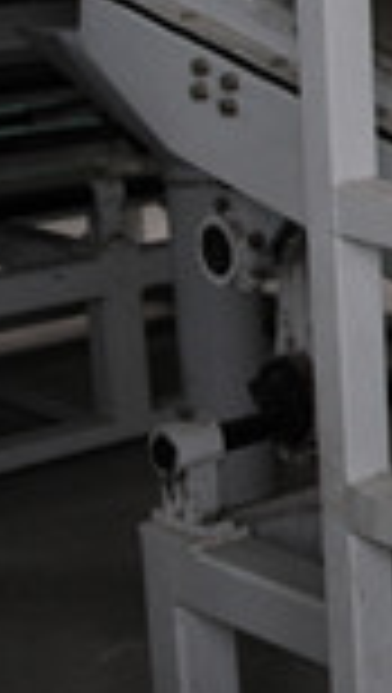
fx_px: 1916
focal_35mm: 104
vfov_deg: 20.1
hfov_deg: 8.9
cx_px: 1280
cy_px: 63
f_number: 2.8
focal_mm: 17
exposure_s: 1/50
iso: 400
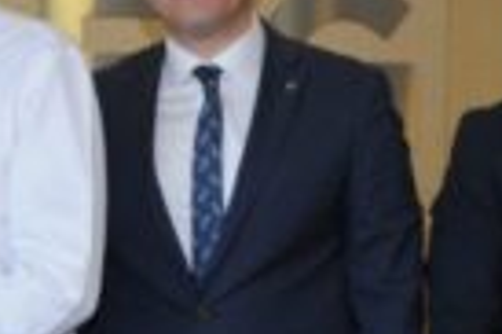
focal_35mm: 112
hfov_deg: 17.9
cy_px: 242
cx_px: 22
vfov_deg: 12.2
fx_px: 1560
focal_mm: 20
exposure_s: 1/60
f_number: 4.5
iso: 640
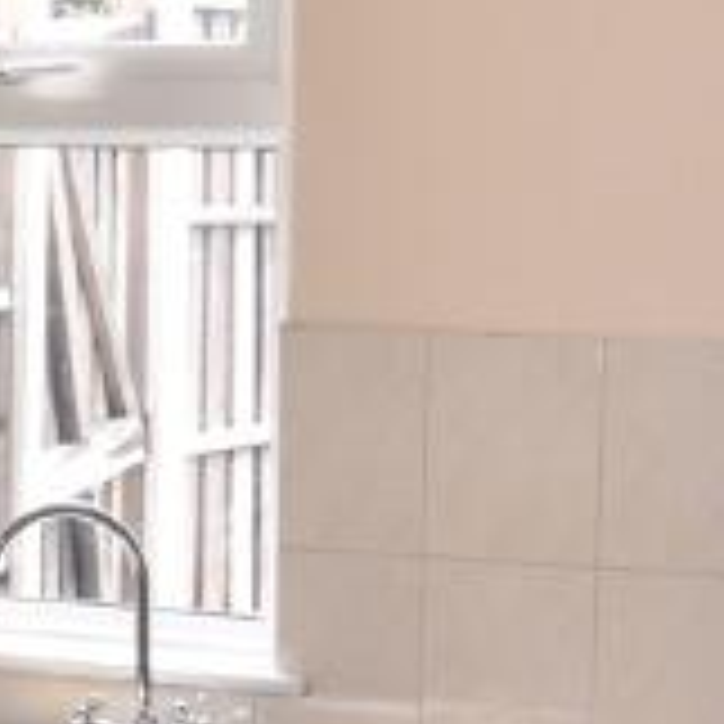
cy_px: 650
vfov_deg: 10.7
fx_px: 3833
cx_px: -486
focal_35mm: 162
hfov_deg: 10.3
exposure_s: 1/160
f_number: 4.5
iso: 800
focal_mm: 20
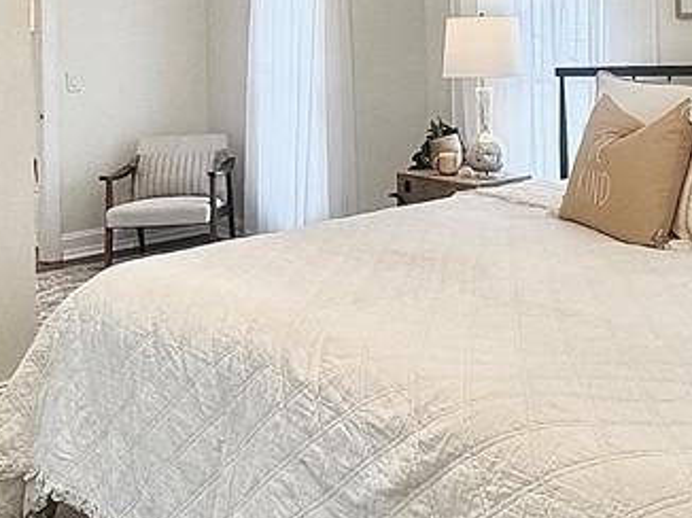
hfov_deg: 42.6
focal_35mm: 44
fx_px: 879
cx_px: 442
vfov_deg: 31.4
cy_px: 59
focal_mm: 2.22
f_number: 2.2
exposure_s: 1/120
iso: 100
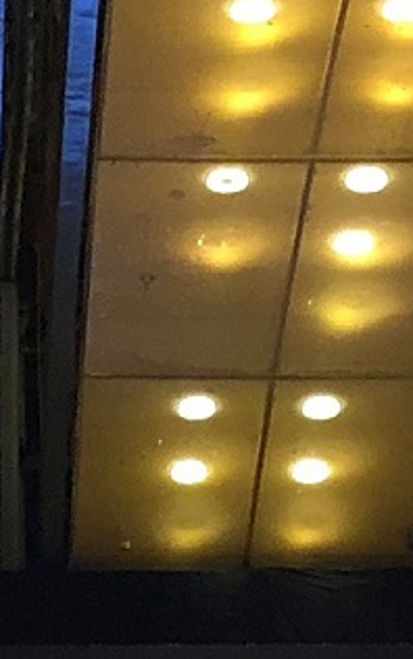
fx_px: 4081
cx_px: -29
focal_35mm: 227
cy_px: 1129
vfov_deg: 8.9
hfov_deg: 5.8
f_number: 1.8
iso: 100
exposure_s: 1/14
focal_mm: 4
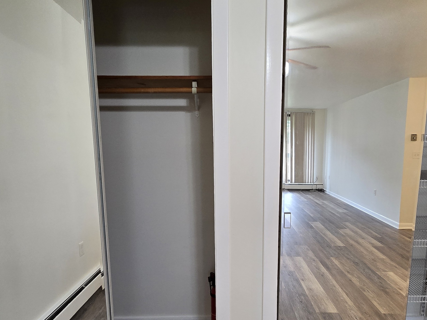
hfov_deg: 78.9
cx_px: 230
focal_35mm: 21
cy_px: 190
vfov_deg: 62.9
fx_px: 259
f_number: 2.2
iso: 320
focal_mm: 2.2
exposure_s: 1/60
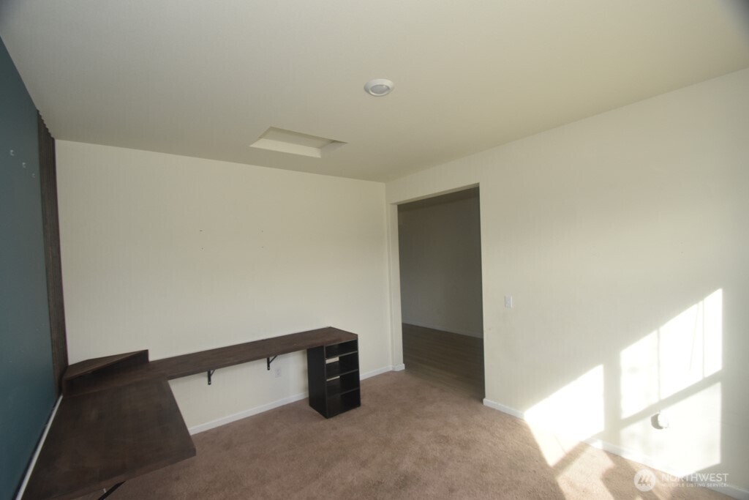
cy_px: 250
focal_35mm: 15
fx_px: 312
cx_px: 374
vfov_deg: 77.3
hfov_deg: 100.4
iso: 500
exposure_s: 1/200
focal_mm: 10
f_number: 5
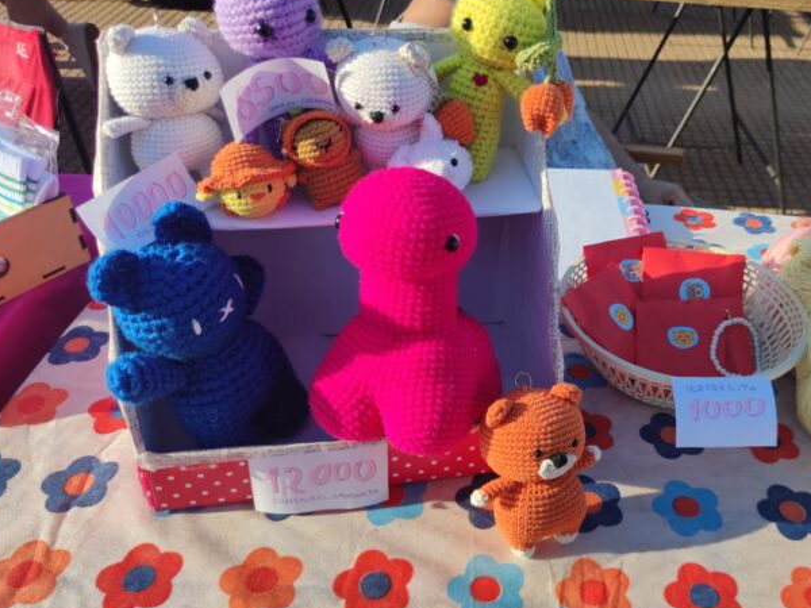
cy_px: 320
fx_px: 750
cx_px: 531
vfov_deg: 44.1
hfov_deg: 55.8
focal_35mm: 32
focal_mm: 6.72
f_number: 1.69
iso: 101
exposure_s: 1/2158
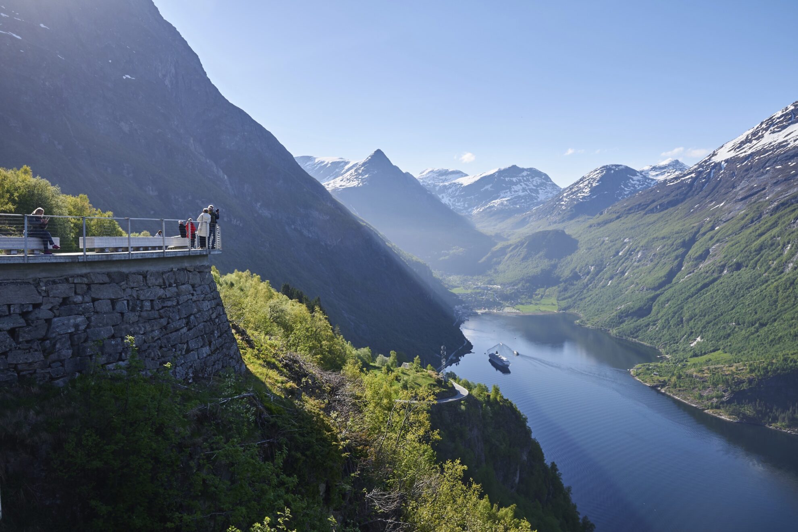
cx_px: 399
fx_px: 598
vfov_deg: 47.9
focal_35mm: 27
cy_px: 266
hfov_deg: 67.4
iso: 100
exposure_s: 1/250
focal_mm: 18
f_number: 7.1
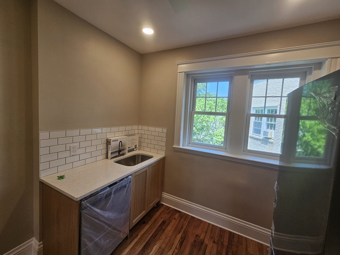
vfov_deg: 89.9
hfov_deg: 106.2
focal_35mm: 13
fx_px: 128
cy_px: 128
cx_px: 170
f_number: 2.2
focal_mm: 2.2
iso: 50
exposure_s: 1/120
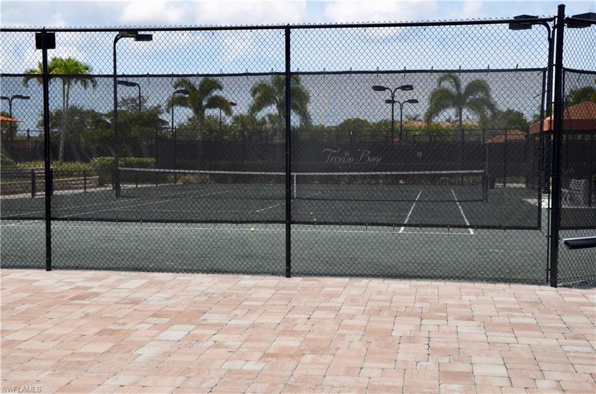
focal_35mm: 51
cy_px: 197
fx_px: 842
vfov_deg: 26.3
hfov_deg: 39.0
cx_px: 298
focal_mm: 34
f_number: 6.3
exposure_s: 1/250
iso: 100
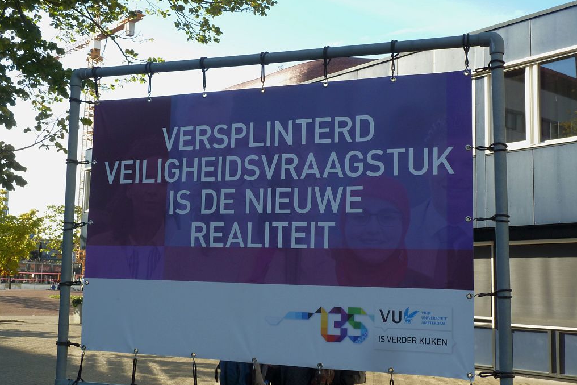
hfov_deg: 44.5
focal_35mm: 44
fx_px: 705
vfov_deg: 30.5
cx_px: 289
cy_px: 198
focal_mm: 6.9
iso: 160
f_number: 4
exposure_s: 1/250
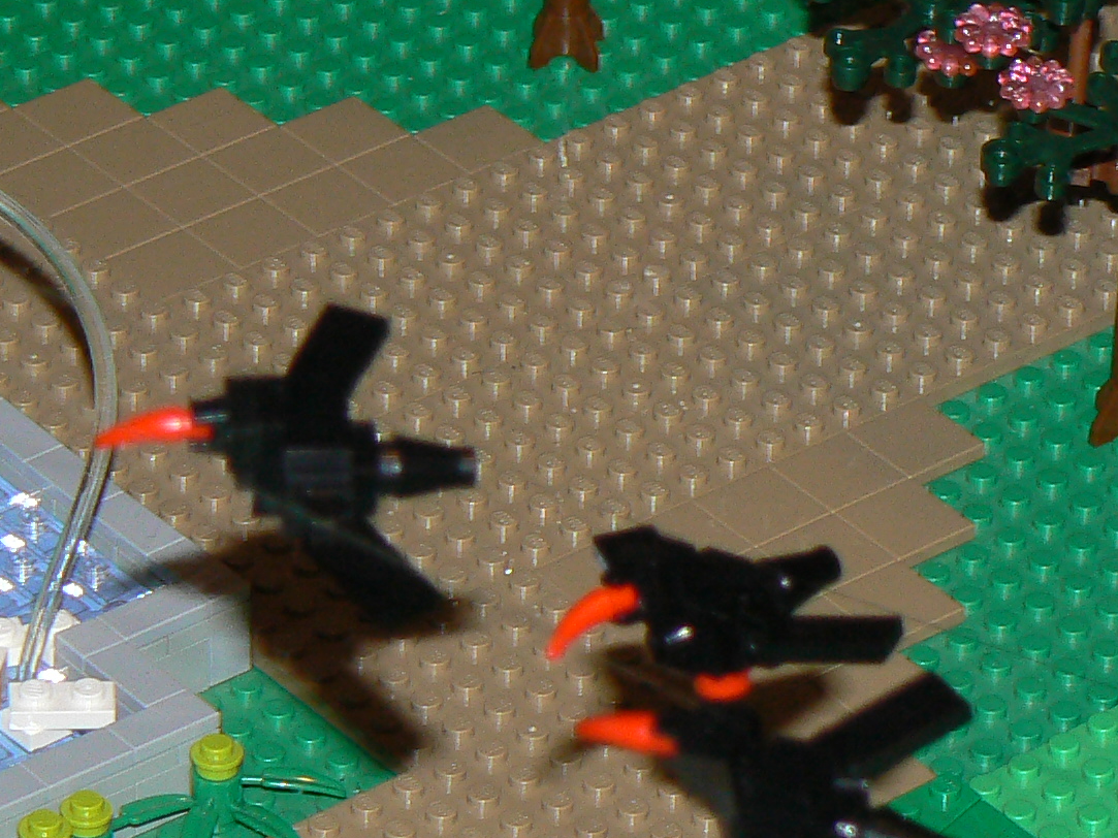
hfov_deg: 7.0
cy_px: 538
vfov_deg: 5.3
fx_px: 9139
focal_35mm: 283
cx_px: 595
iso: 100
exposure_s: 1/25
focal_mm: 18.2
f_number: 3.2
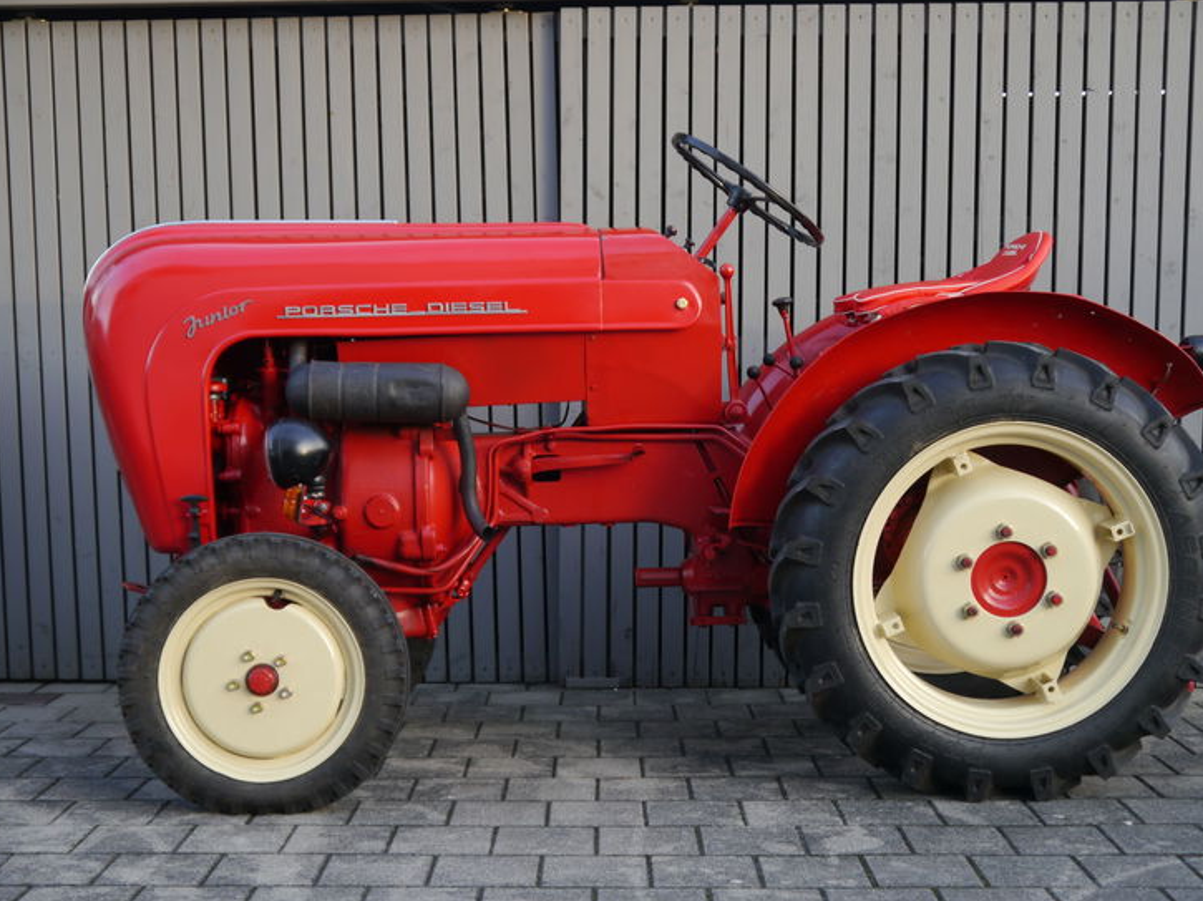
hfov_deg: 36.2
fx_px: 1841
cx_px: 619
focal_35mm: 53
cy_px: 453
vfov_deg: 27.5
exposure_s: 1/60
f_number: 4.6
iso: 250
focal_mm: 25
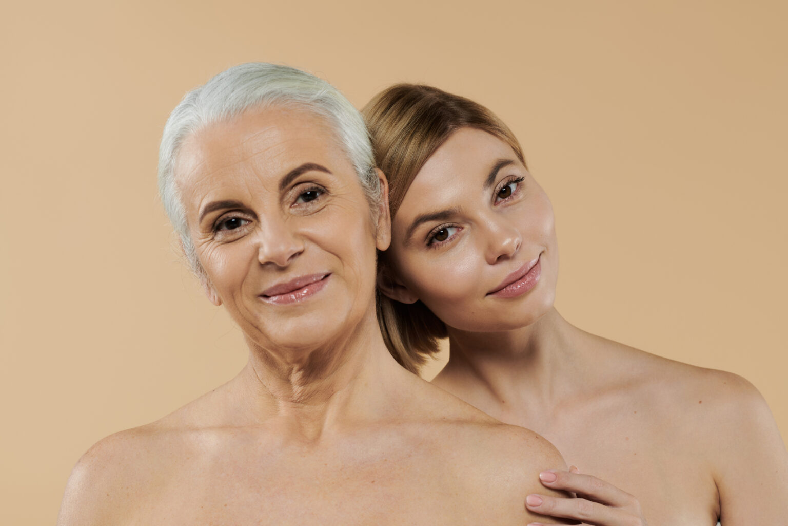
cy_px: 263
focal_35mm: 85
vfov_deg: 16.1
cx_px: 394
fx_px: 1860
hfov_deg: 23.9
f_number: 7.1
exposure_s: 1/160
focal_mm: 85
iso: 100
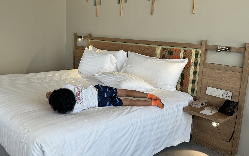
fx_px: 224
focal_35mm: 33
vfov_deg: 38.2
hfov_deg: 57.7
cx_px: 101
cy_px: 64
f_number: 1.78
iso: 80
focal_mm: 6.76
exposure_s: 1/100
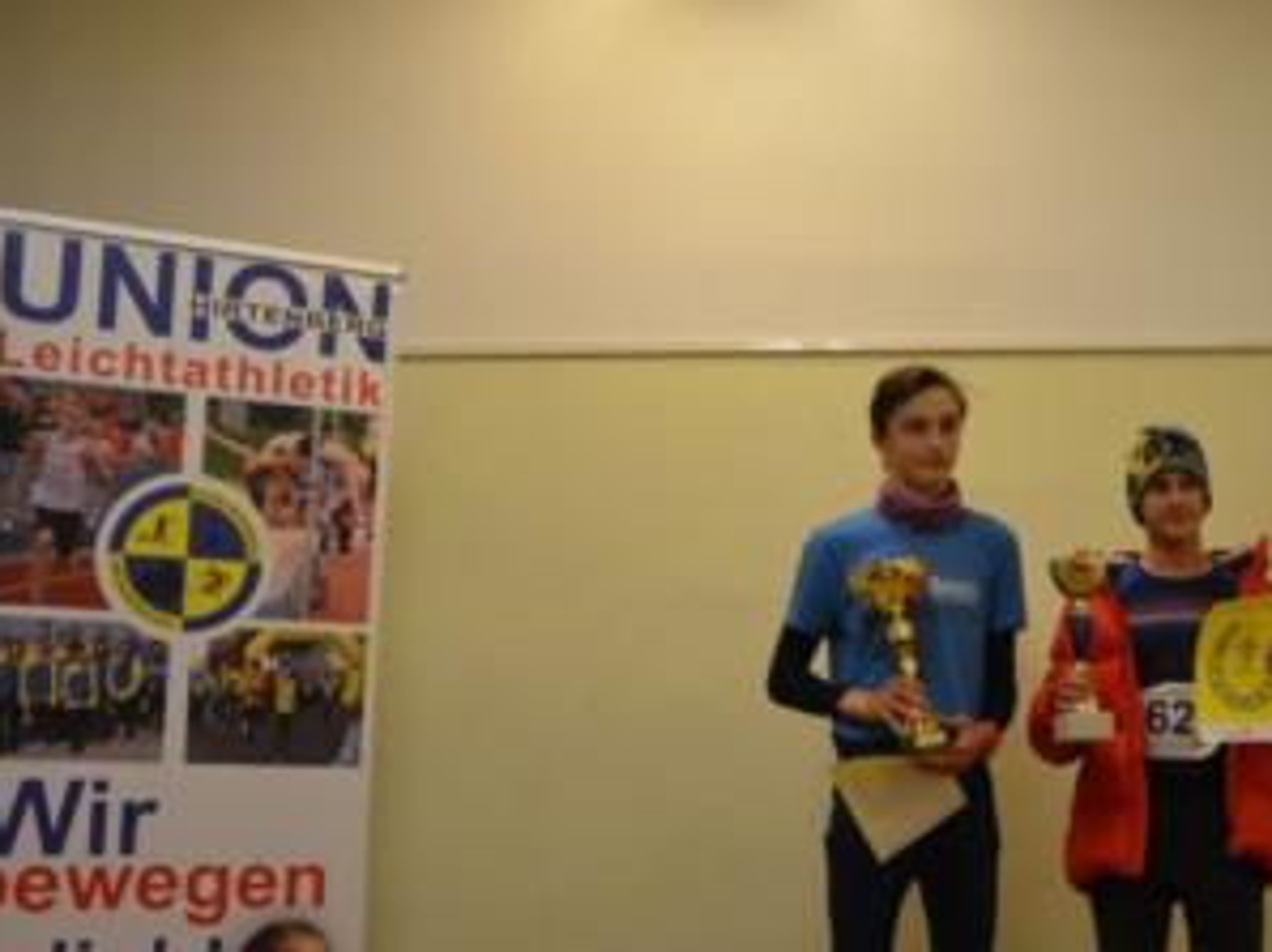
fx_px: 1865
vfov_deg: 28.6
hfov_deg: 36.6
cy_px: 568
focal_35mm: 51
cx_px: 982
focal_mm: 21
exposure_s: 1/180
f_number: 3.8
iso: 1600
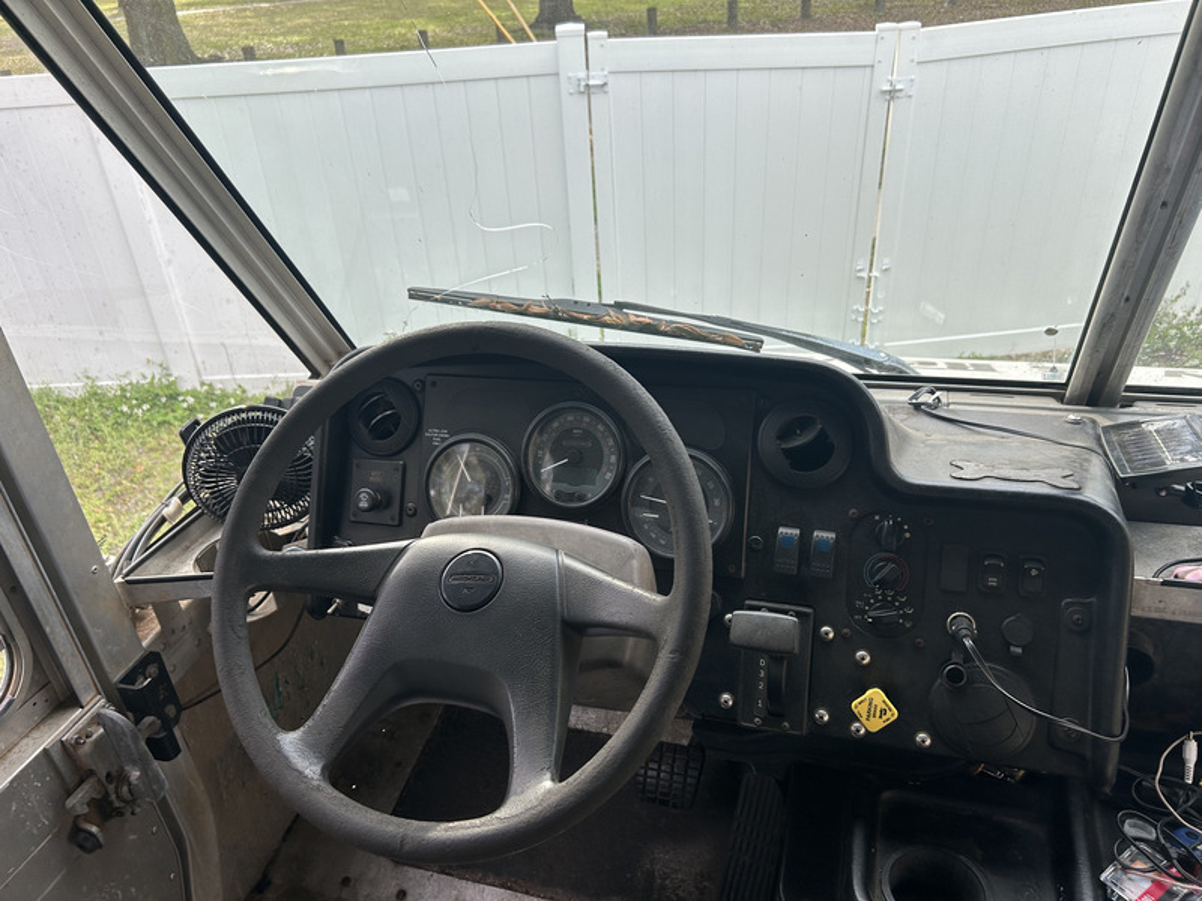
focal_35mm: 26
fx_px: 903
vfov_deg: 53.1
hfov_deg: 67.3
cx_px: 601
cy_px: 450
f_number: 1.5
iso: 50
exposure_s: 1/416
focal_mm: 5.7
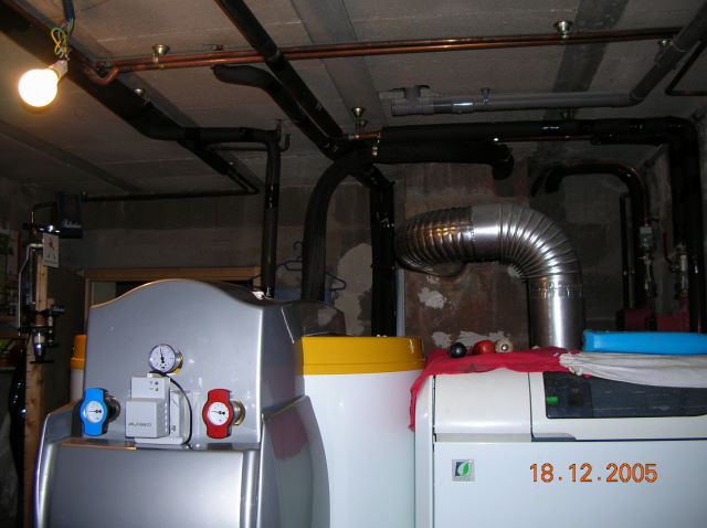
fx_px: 714
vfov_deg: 40.6
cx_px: 354
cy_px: 264
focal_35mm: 35
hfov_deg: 52.7
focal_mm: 5.8
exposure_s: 1/60.1
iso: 50
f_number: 2.8
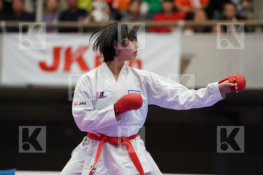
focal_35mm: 271
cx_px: 132
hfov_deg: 7.6
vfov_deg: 5.1
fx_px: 1980
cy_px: 88
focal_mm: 181
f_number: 2.8
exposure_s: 1/1000
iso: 4000
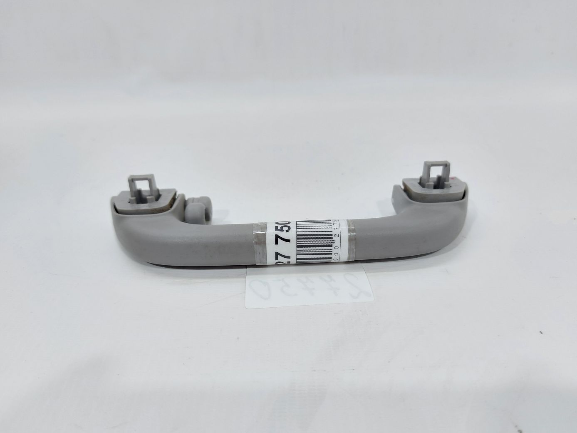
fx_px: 400
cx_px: 288
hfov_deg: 71.6
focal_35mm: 24
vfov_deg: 56.8
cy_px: 216
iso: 80
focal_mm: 5.23
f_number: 1.8
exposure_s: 1/50
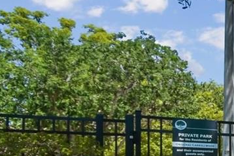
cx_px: 476
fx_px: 436
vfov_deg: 19.4
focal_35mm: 67
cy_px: 176
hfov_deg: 18.5
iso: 100
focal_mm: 10
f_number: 7.1
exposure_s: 1/250
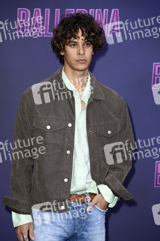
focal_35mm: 135
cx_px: 80
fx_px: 901
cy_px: 120
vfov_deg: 15.2
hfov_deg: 10.1
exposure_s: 1/250
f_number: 5.6
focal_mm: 135
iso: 400
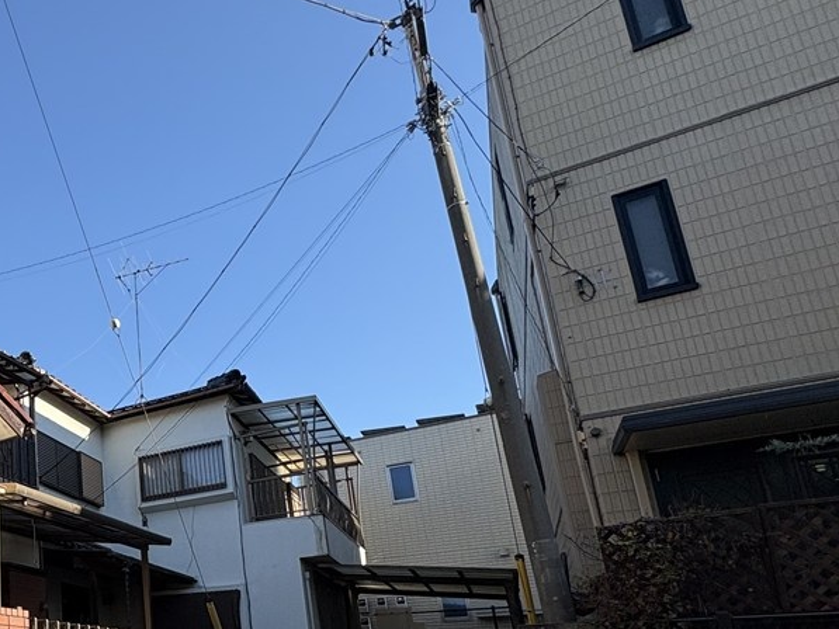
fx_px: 727
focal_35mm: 30
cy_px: 517
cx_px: -59
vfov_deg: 44.2
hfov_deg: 46.4
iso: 40
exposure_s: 1/1063
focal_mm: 2.22
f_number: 2.2
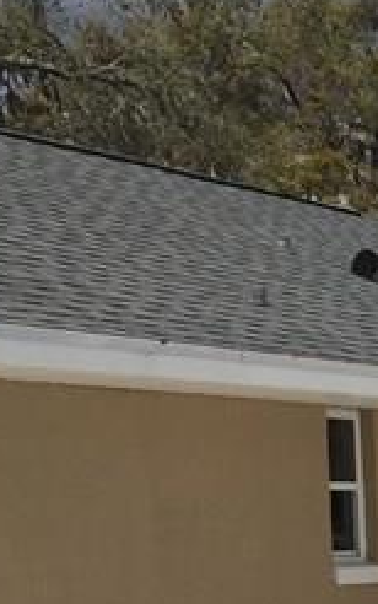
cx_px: 871
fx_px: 2107
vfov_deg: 15.4
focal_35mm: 128
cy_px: 832
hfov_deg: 9.3
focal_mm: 4.15
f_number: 2.2
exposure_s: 1/4405
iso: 32
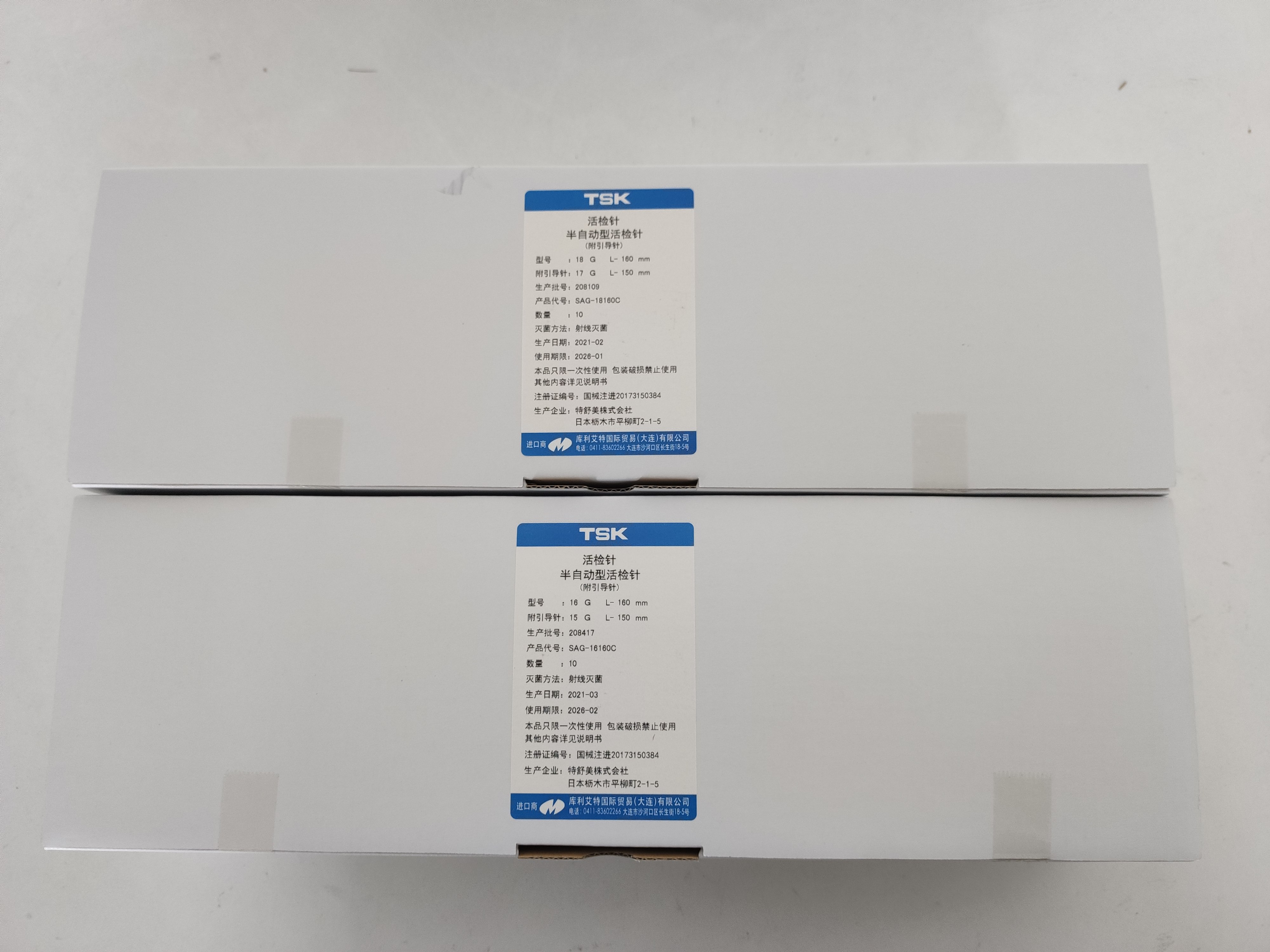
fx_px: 954
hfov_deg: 67.3
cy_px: 476
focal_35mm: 26
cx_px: 635
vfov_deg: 53.1
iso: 640
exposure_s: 1/100
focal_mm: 4.75
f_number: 1.75
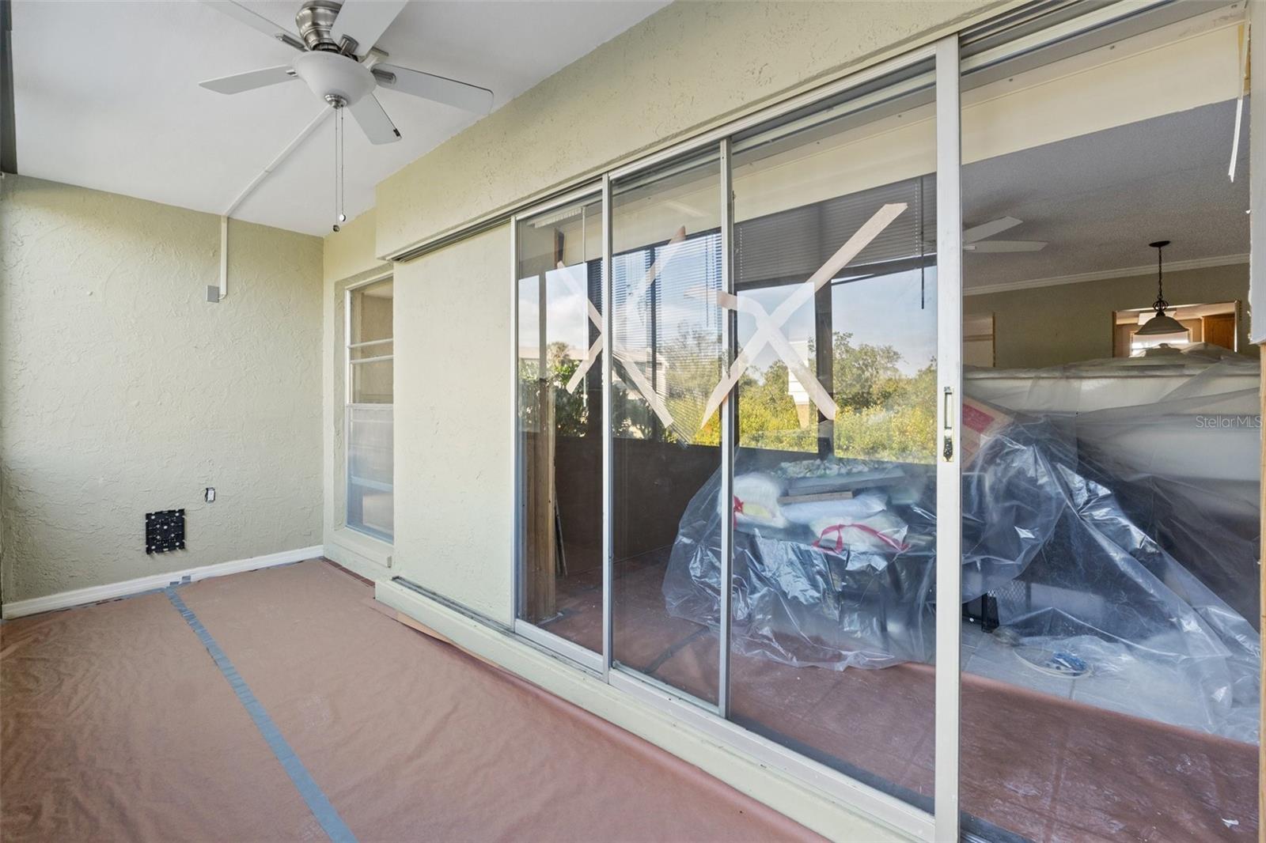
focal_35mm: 16
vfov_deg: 74.6
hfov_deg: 97.6
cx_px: 633
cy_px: 422
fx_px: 554
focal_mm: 10.5
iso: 400
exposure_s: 1/20
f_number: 8
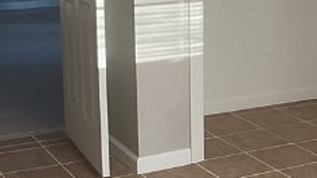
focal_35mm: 137
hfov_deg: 15.6
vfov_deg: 8.9
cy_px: 63
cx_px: 215
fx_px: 1152
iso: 64
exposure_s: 1/60
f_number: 1.8
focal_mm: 3
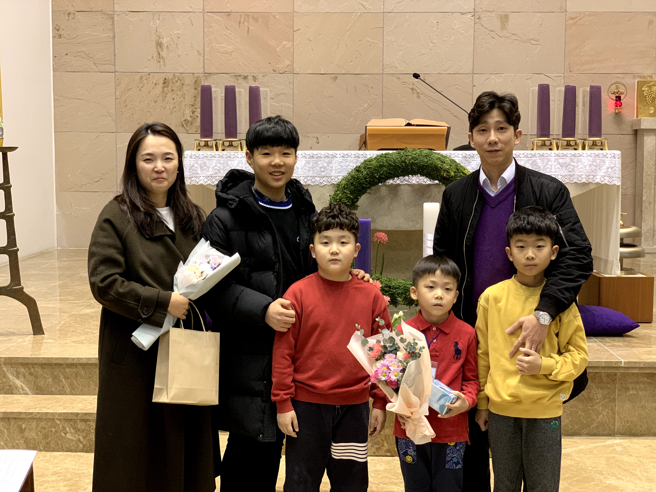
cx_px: 328
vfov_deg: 28.0
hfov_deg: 36.8
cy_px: 246
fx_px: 985
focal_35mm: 52
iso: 250
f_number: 2.4
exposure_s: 1/60
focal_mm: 6
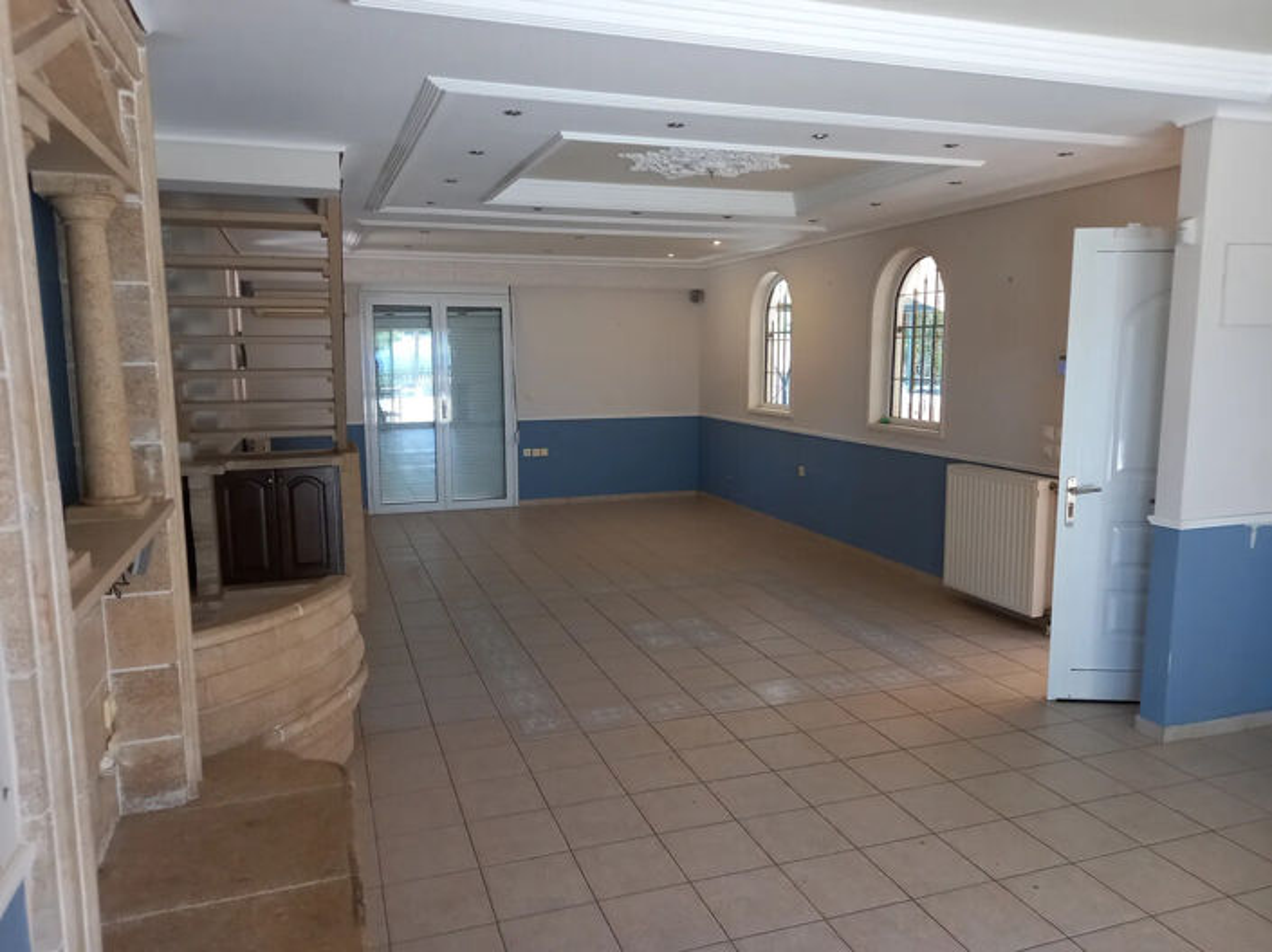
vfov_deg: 54.8
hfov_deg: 69.4
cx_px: 636
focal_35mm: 25
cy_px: 476
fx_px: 918
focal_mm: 4.6
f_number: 2
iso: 100
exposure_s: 1/60
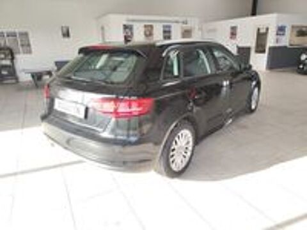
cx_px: 154
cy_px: 115
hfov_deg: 73.9
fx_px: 204
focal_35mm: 23
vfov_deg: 58.9
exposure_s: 1/100
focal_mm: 6.19
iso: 80
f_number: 1.65
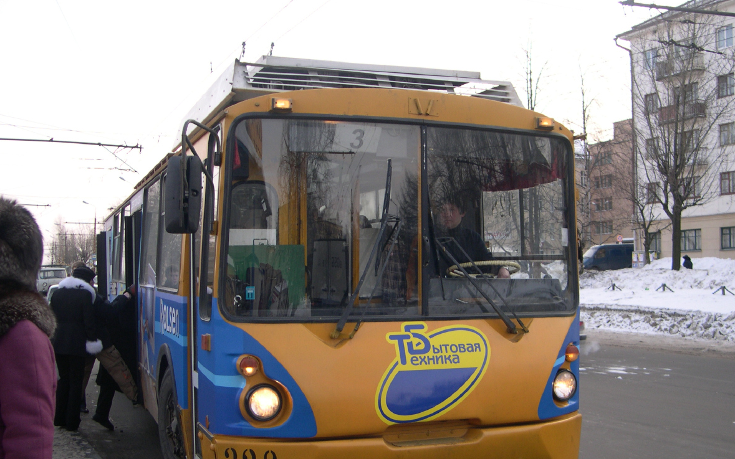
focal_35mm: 41
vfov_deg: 31.2
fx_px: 821
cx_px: 367
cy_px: 278
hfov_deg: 48.2
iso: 100
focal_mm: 8
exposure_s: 1/169
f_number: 2.8
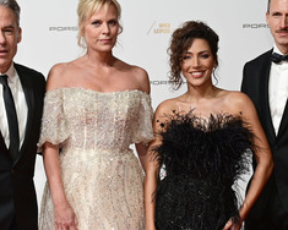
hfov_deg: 26.4
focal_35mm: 72
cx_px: 126
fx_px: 614
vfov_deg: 21.2
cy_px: 139
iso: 1600
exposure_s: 1/200
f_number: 5
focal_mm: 40
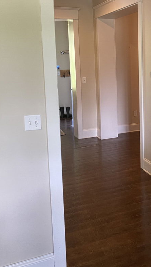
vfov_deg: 46.8
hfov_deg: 26.6
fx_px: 306
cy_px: 97
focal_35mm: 43
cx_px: 143
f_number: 1.8
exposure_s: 1/60
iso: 160
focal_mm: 4.25
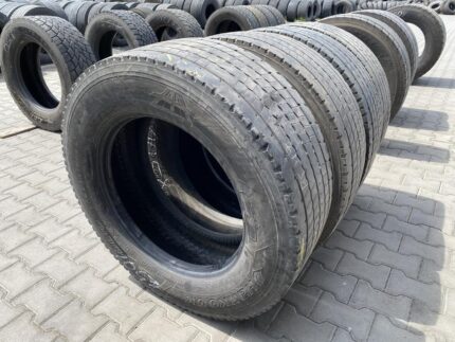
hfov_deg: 67.3
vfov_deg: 53.1
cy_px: 171
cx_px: 228
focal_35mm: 26
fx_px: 342
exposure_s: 1/827
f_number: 1.8
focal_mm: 4.25
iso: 32
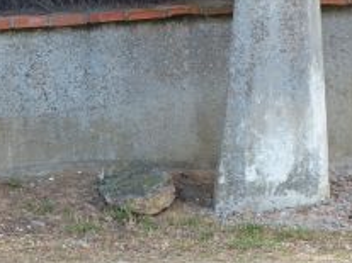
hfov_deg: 2.5
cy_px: -26
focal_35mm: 801
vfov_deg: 1.9
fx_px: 8140
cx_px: 298
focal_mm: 59.5
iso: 100
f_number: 4
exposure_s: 1/125
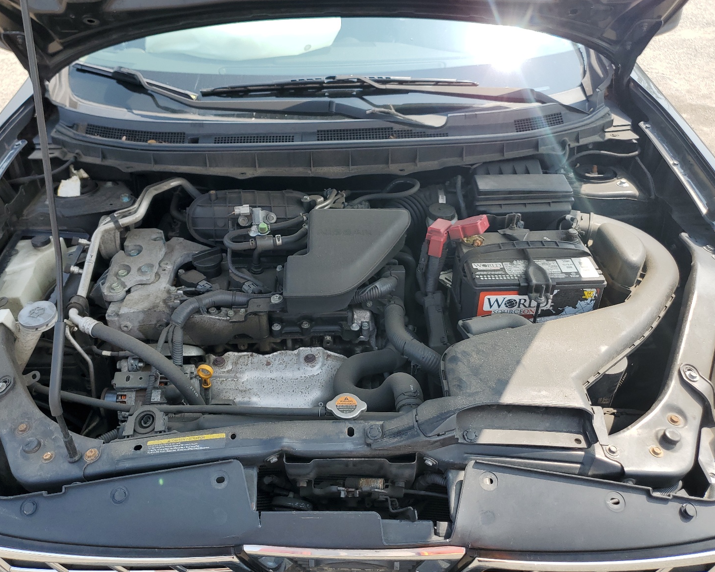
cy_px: 279
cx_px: 337
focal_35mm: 28
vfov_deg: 51.5
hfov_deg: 62.2
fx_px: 593
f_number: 1.5
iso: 50
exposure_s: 1/909
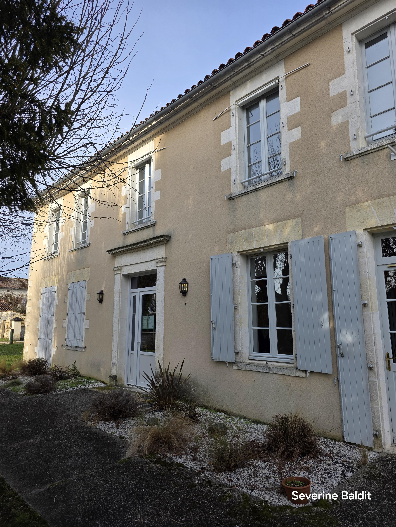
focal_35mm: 23
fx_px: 351
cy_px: 264
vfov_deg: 73.9
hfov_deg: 58.9
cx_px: 198
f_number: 1.7
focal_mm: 6.3
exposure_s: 1/2049
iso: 80
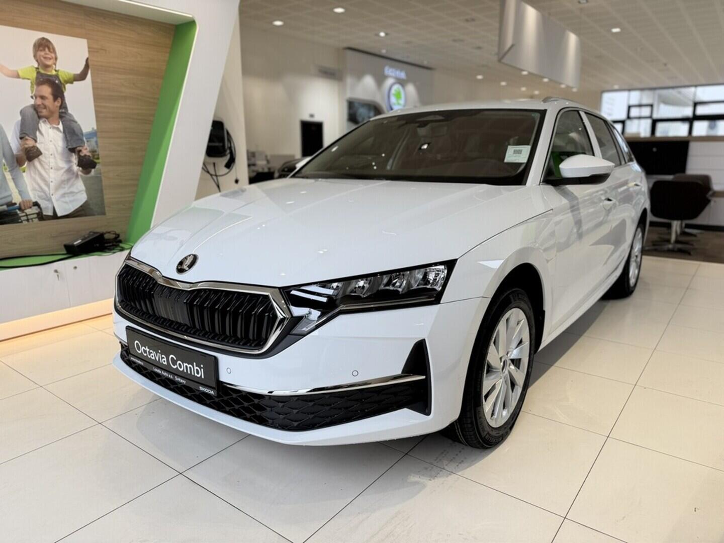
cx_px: 362
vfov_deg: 56.8
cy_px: 272
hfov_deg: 71.6
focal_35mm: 24
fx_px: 502
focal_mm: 6.76
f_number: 1.78
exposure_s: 1/121
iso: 64
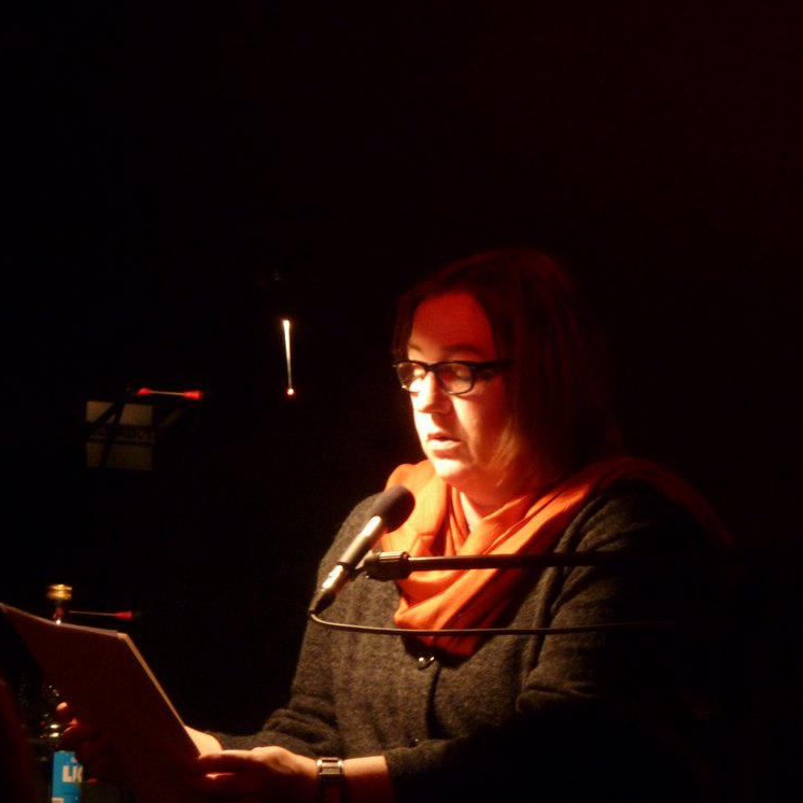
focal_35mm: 295
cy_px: 400
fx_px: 7742
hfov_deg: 5.9
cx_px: 421
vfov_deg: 5.9
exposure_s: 1/8
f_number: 5.6
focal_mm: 44.5
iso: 400
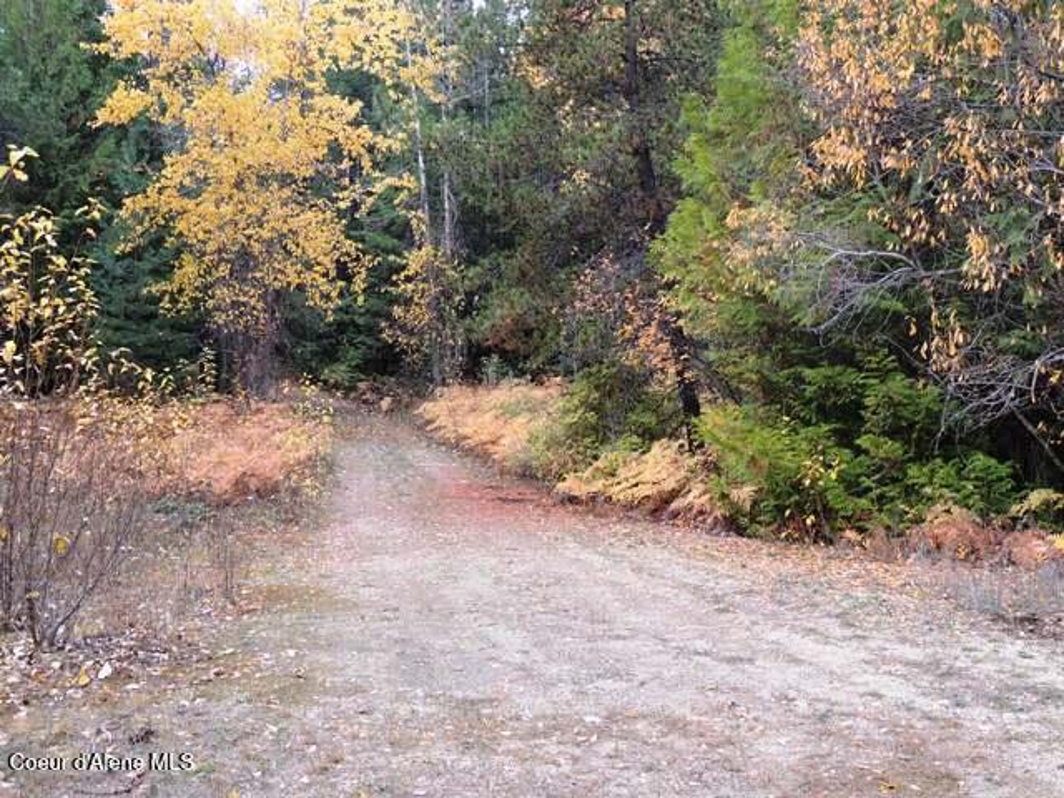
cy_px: 399
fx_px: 1322
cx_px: 532
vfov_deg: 33.6
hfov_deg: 43.9
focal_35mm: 43
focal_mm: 7.6
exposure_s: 1/100
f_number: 3.4
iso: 100
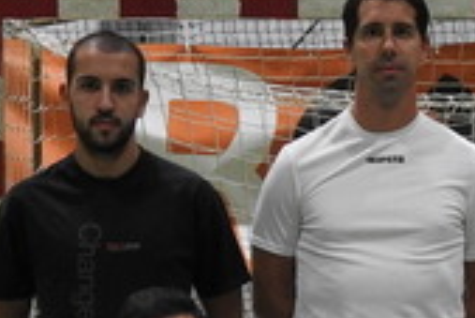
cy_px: 481
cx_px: 427
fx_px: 2192
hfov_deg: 12.3
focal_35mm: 166
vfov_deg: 8.1
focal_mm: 8.1
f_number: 4
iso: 400
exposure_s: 1/20
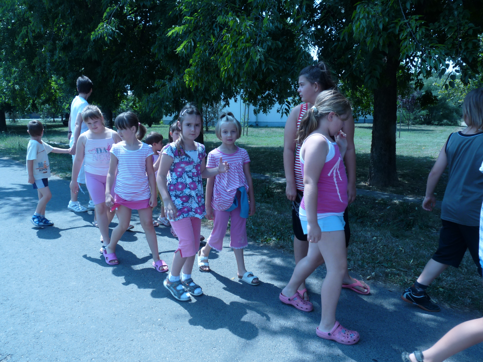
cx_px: 242
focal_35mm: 27
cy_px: 181
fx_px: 377
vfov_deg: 51.4
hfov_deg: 65.3
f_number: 5
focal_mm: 4.8
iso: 100
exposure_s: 1/250
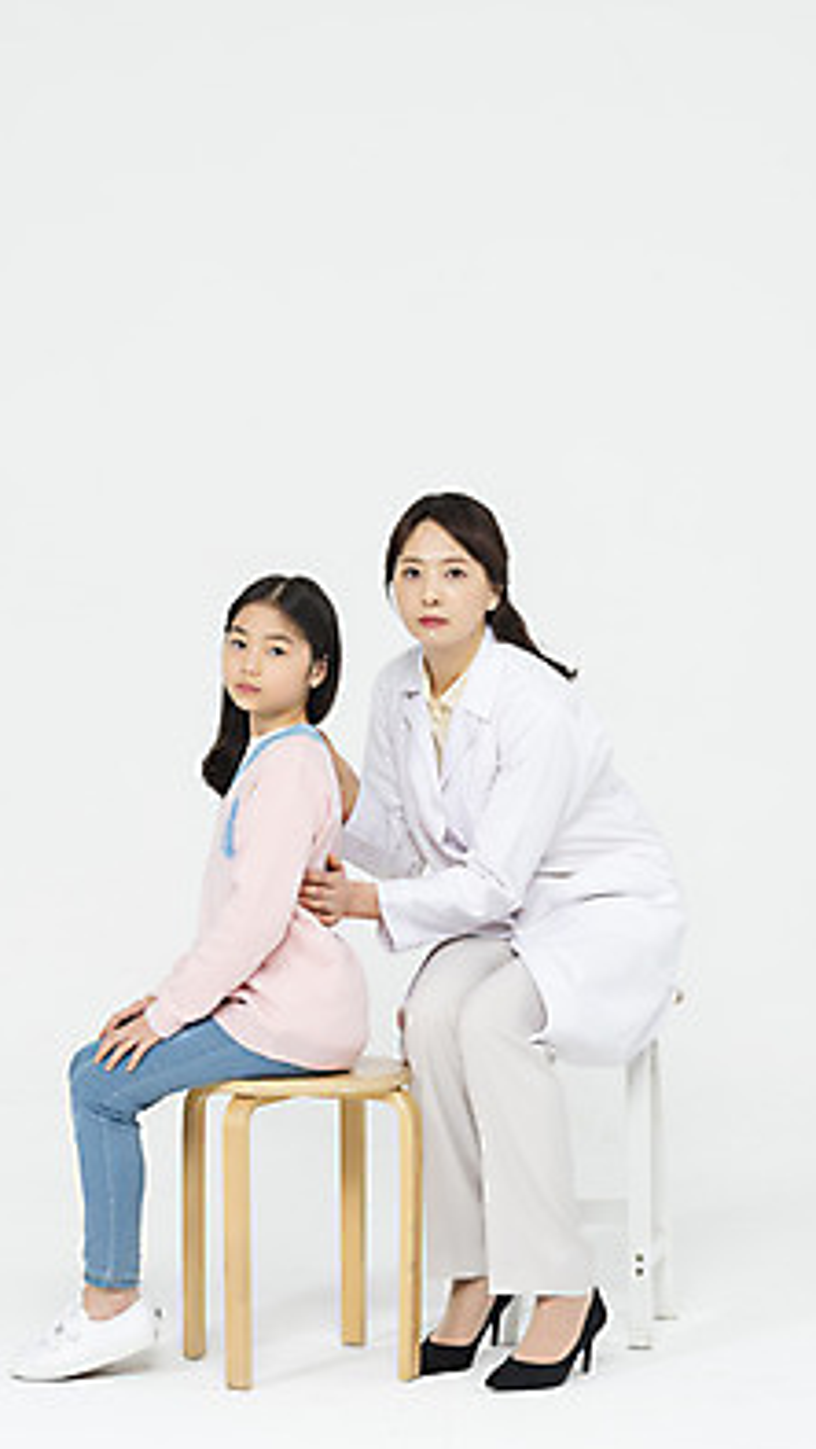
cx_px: 340
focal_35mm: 83
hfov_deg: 14.6
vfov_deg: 25.6
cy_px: 732
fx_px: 3189
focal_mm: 78
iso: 100
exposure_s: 1/100
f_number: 16
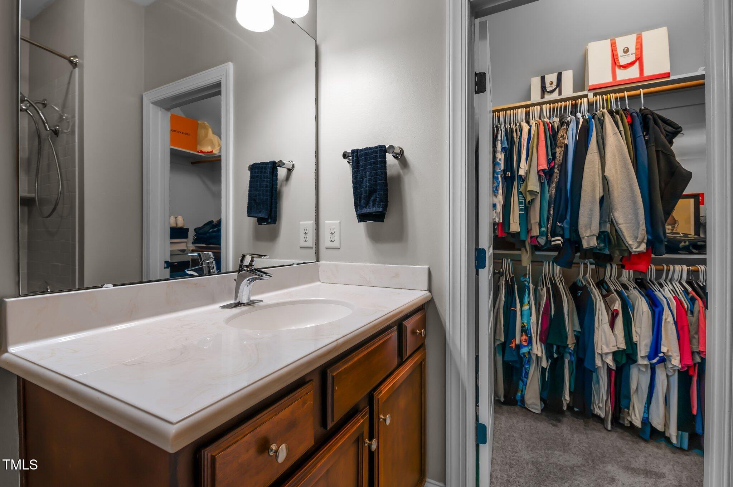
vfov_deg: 77.2
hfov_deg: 100.4
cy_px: 244
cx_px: 366
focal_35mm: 15
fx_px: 305
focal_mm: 15
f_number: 7.1
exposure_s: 1/20
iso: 400
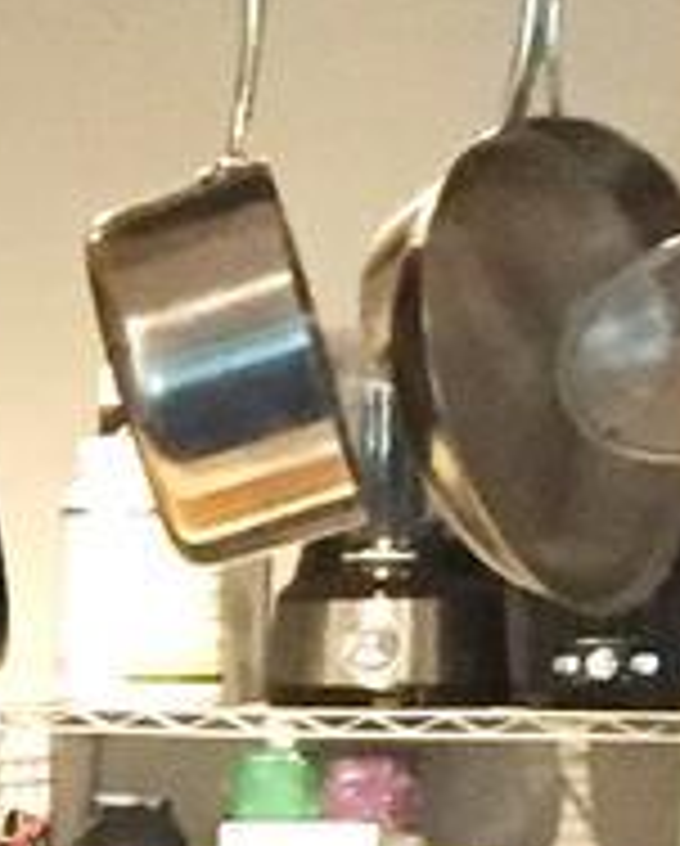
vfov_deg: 8.1
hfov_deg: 6.2
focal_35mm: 231
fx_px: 5797
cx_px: -1369
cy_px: 1341
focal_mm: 4.15
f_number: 2.2
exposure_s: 1/30
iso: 250
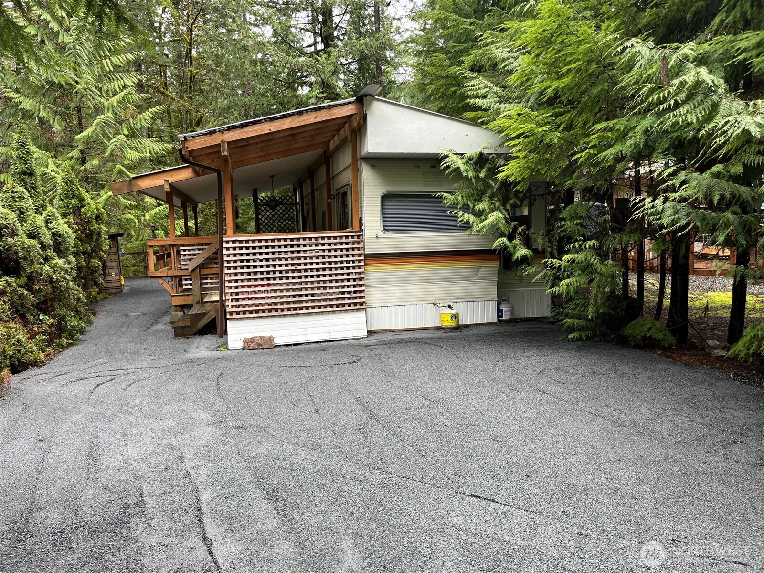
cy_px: 286
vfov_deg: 53.1
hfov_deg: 67.3
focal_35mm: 26
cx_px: 382
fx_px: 574
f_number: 1.6
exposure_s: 1/121
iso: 50
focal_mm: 5.1
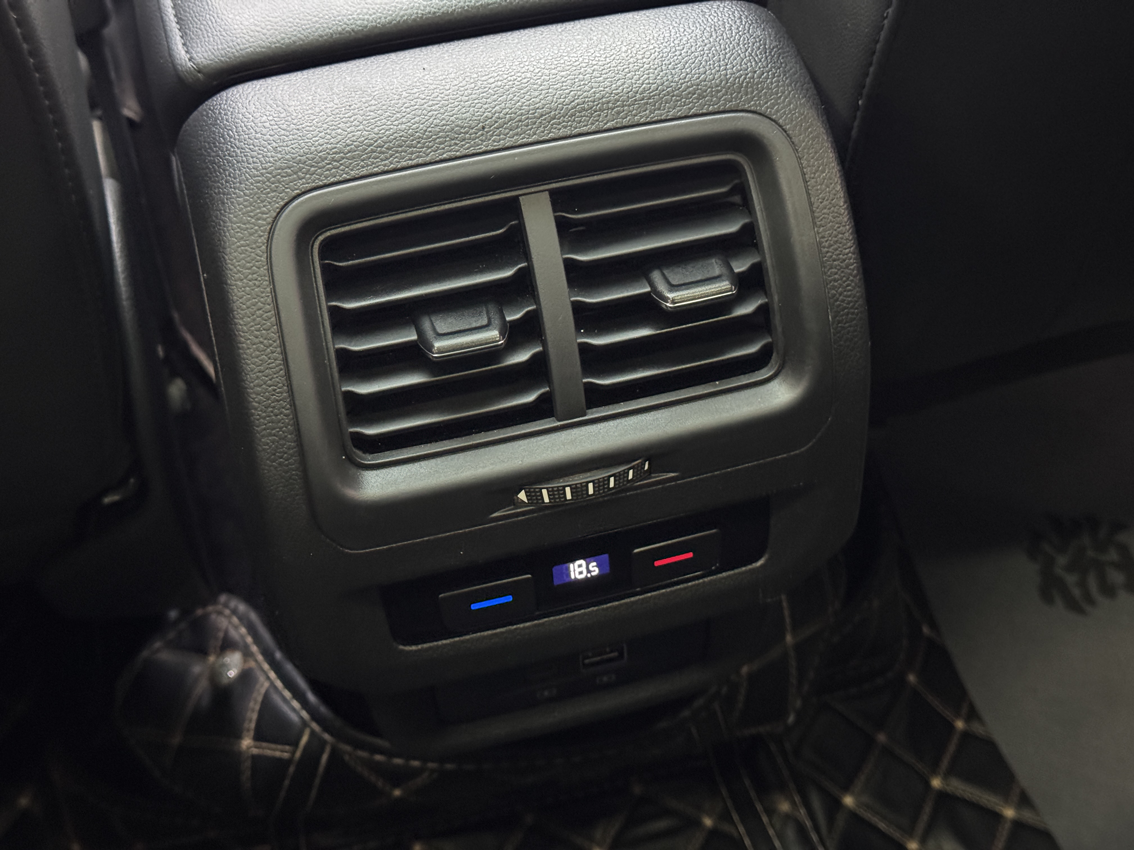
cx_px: 567
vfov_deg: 30.3
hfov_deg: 39.7
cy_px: 425
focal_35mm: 48
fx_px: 1572
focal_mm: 6.76
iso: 800
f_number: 1.78
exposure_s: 1/19
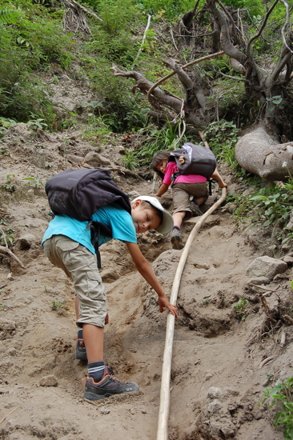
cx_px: 146
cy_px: 220
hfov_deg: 25.7
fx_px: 642
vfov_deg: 37.9
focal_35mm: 52
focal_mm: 35
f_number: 6.3
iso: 200
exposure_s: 1/160
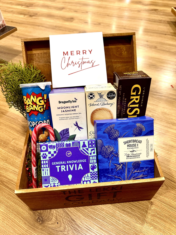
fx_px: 163
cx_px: 88
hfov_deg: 56.8
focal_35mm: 24
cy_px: 118
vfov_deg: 71.6
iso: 160
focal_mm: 6.86
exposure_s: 1/51
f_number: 1.78
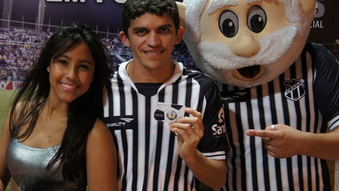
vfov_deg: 16.2
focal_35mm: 75
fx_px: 672
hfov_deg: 28.2
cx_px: 115
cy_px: 97
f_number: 4.5
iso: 1600
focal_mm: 35
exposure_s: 1/40
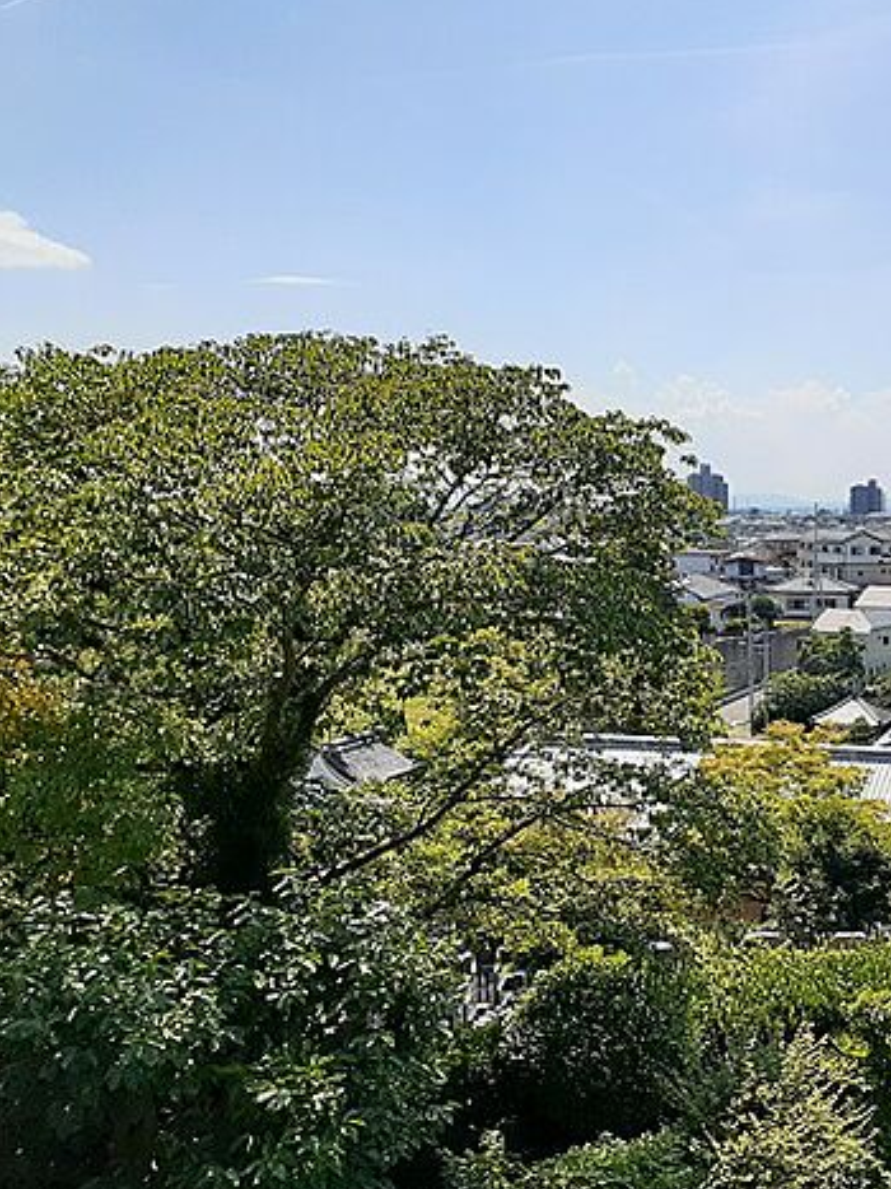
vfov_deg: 50.2
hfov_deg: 36.2
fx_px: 1270
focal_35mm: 37
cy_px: 596
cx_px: 810
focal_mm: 3.6
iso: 40
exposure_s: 1/1992
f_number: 1.9
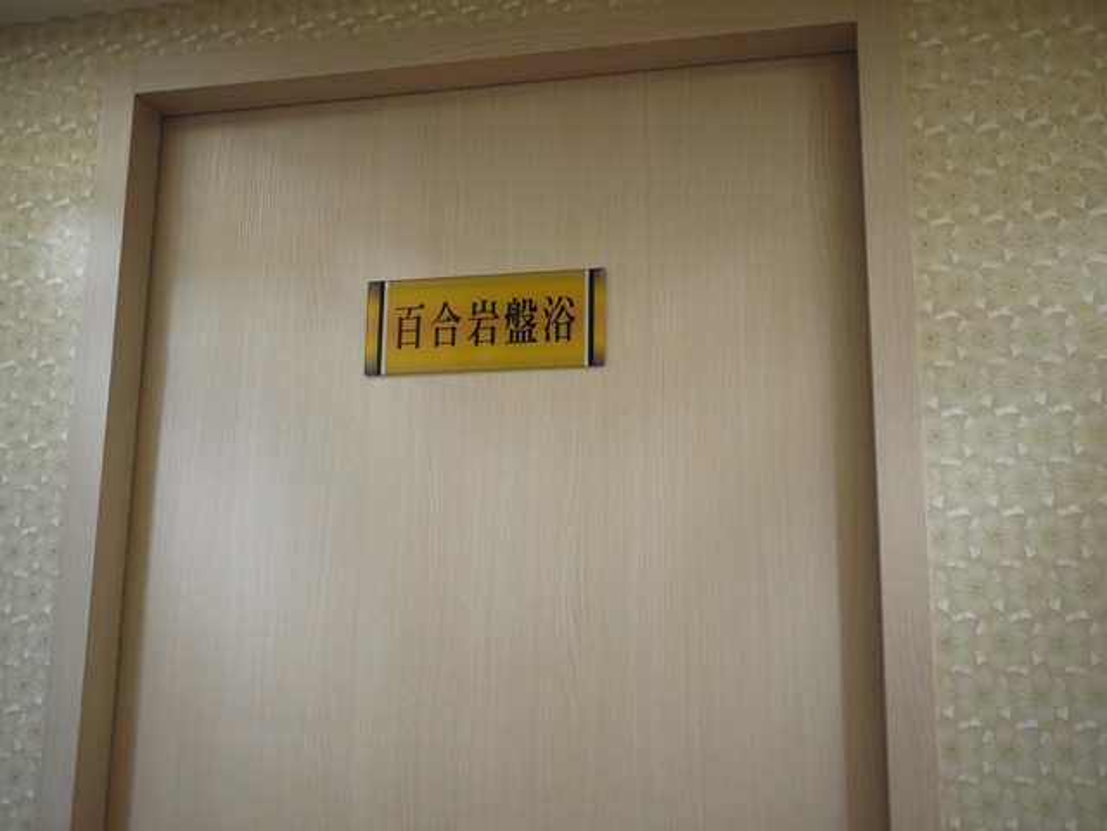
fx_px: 1279
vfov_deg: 36.0
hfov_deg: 46.8
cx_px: 554
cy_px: 416
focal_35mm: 40
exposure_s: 1/100
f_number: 1.7
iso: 400
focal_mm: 20
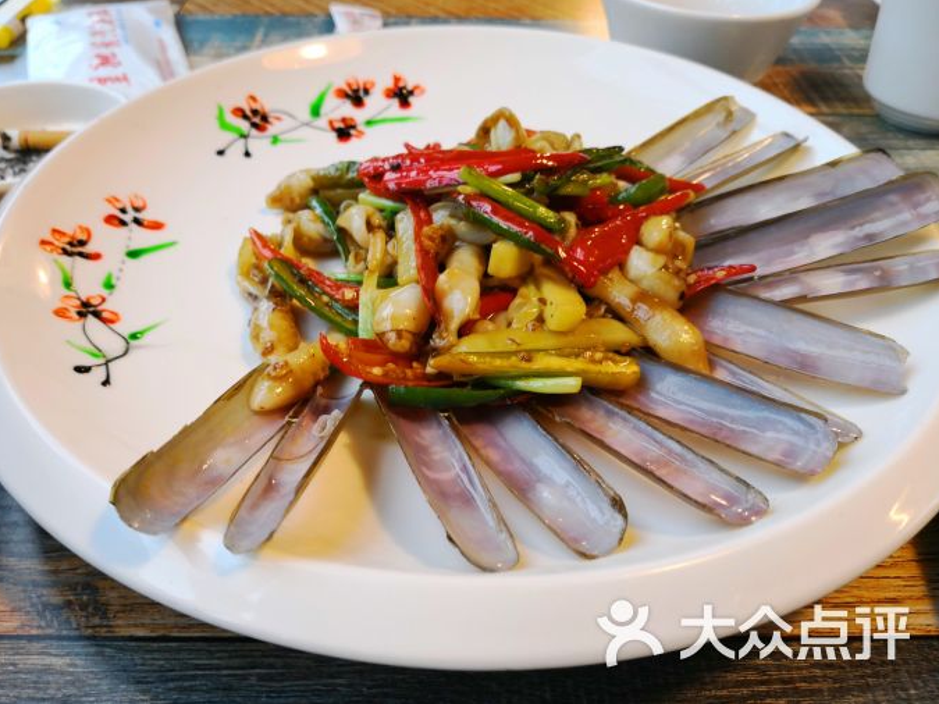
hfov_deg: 63.4
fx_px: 759
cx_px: 459
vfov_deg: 49.7
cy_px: 340
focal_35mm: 28
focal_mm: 3.95
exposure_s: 1/50
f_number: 1.6
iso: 64
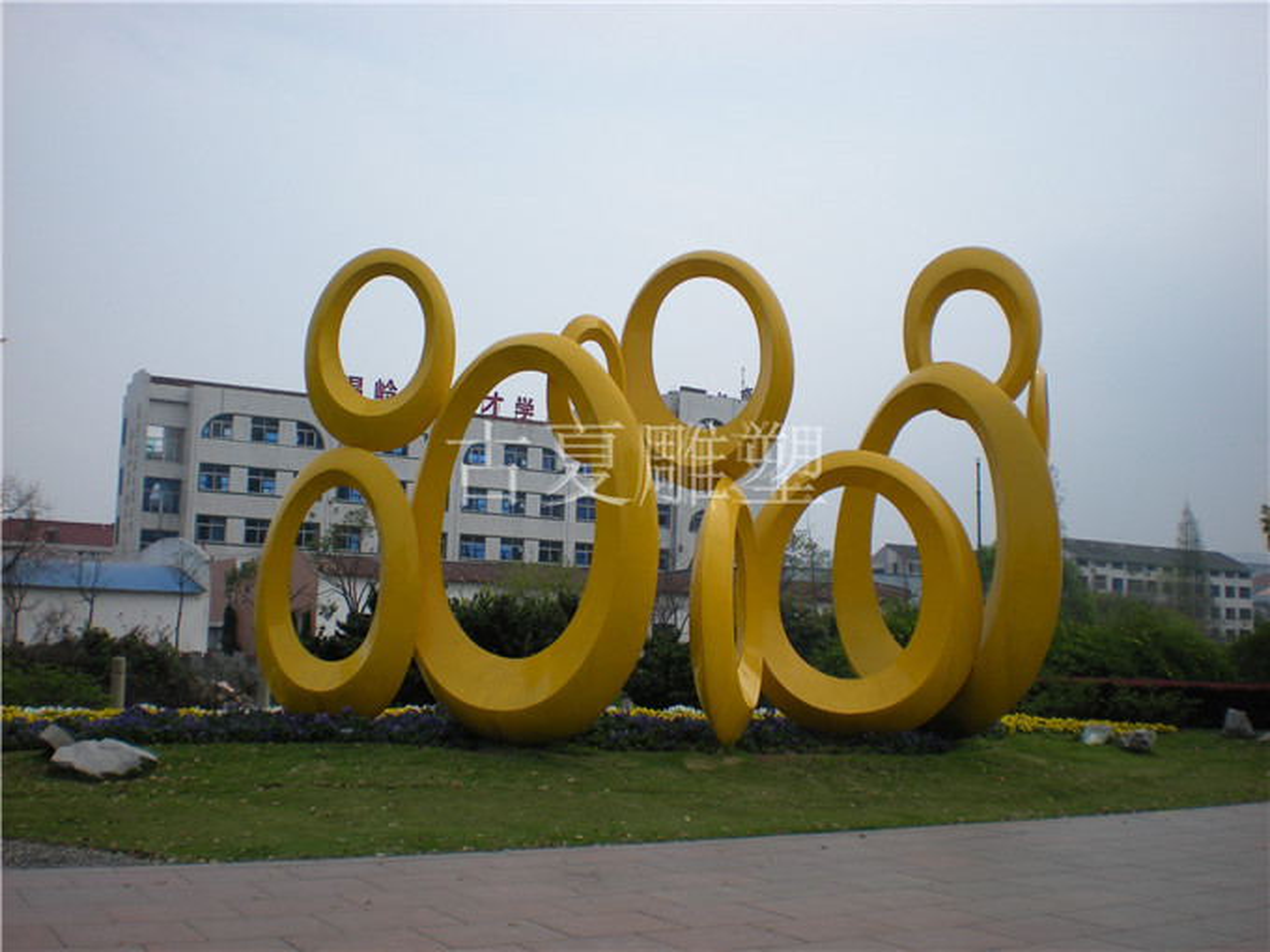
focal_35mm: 38
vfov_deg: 37.7
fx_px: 1394
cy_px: 476
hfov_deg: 49.0
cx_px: 635
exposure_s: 1/476
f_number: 4.6
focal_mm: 6.3
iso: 64
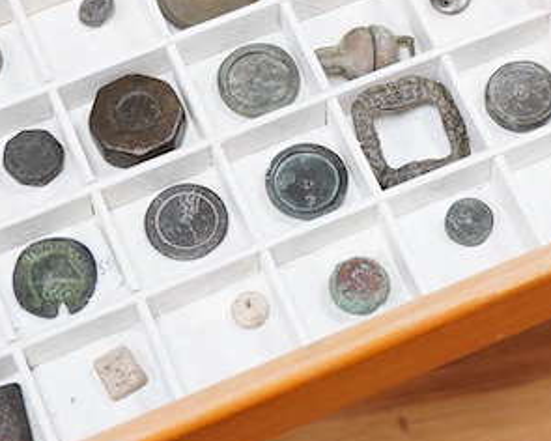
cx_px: 374
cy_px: 88
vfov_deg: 11.9
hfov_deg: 14.9
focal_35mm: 129
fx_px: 2104
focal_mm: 30
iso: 1600
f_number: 3.5
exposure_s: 1/125
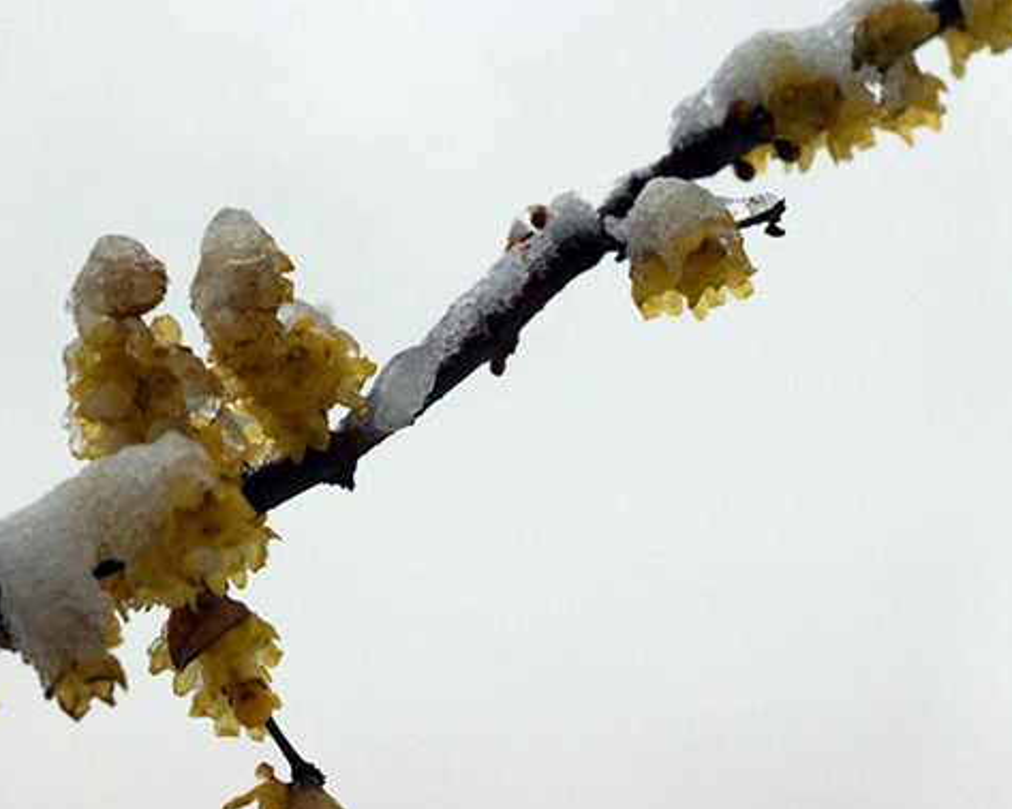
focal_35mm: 116
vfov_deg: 13.3
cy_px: 348
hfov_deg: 16.5
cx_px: 199
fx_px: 3473
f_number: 4
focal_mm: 50
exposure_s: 1/2000
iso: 640
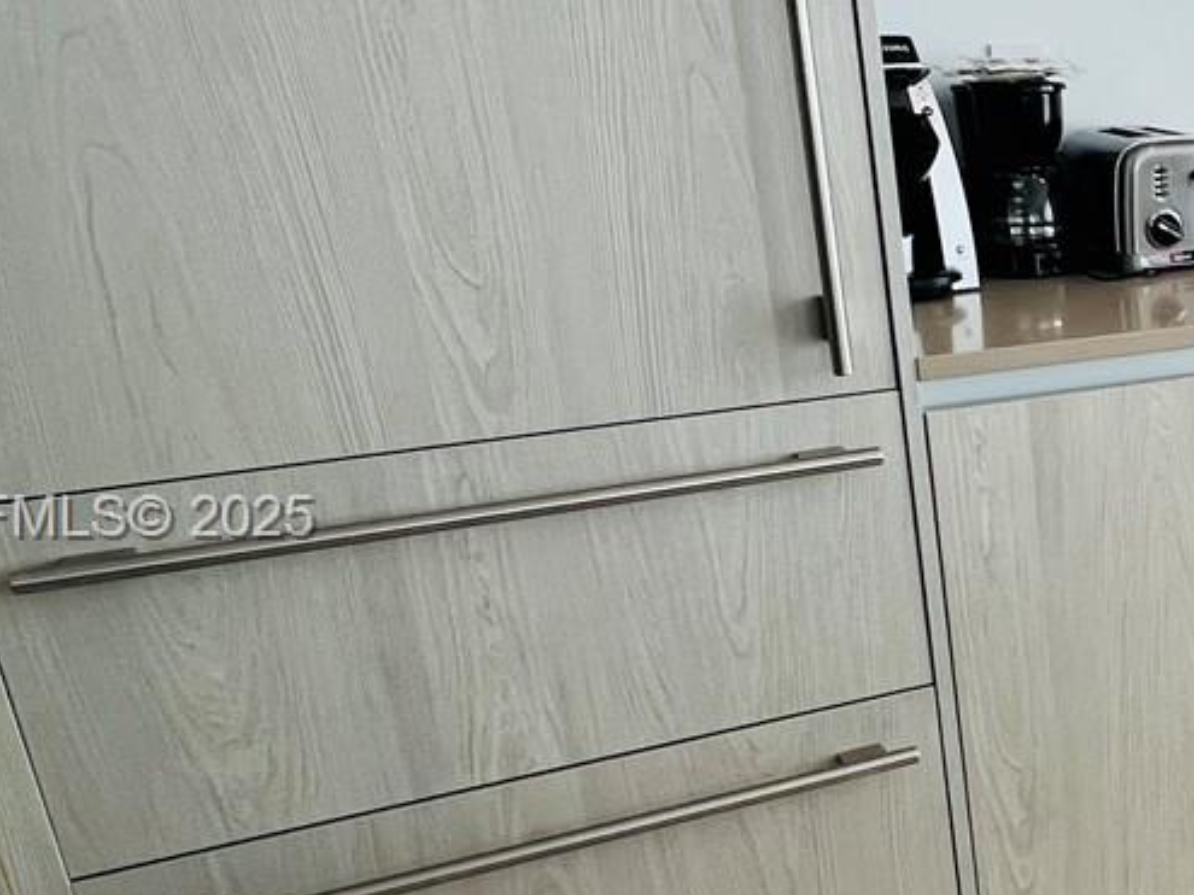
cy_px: 521
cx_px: 1493
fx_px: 1448
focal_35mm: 42
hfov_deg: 34.2
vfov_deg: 34.3
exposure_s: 1/99
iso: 50
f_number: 1.8
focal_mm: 1.57
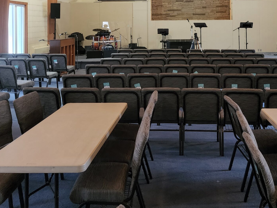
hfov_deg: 44.5
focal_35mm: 42
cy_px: 23
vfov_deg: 32.7
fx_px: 336
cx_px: 169
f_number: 1.8
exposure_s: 1/120
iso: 800
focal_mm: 6.4
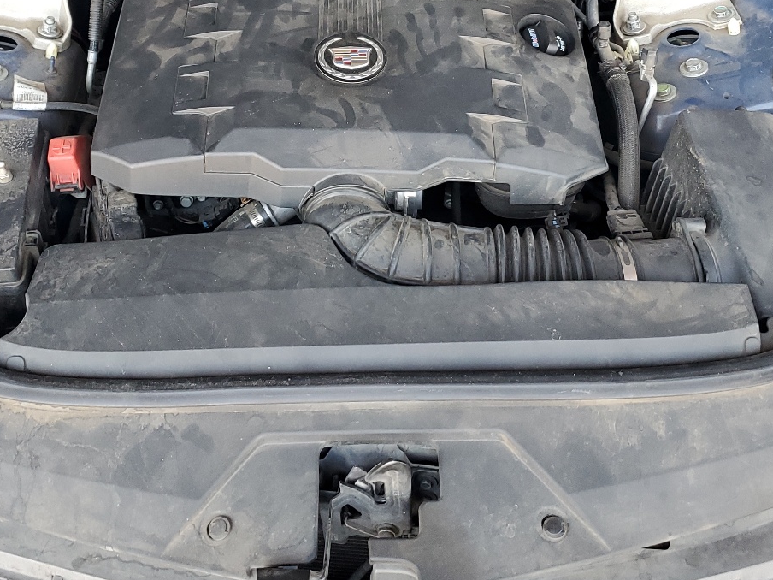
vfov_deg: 31.1
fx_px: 1027
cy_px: 167
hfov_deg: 41.2
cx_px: 351
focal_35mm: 46
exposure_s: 1/120
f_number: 1.5
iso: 98
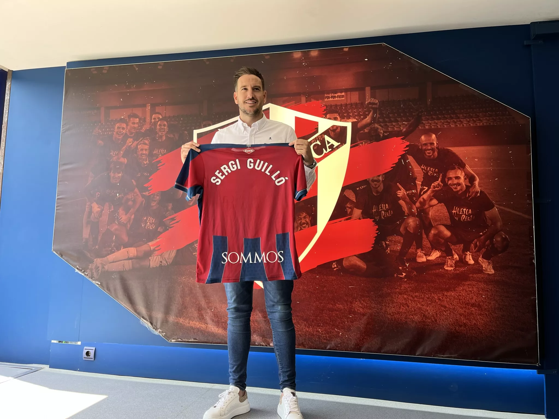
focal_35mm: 26
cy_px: 210
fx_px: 420
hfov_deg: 67.3
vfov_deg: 53.1
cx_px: 280
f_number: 1.6
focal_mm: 5.1
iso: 32
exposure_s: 1/100
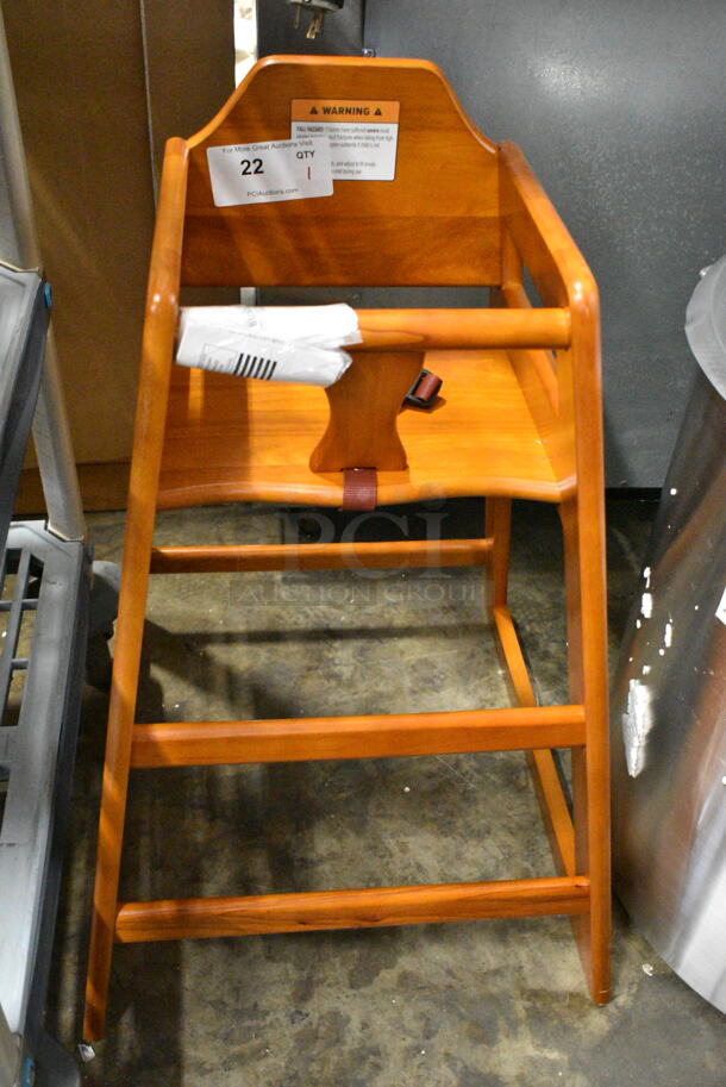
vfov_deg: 53.1
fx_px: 1087
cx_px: 363
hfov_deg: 36.9
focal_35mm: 36
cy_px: 544
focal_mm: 24
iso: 10000
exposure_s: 1/40
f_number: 3.8
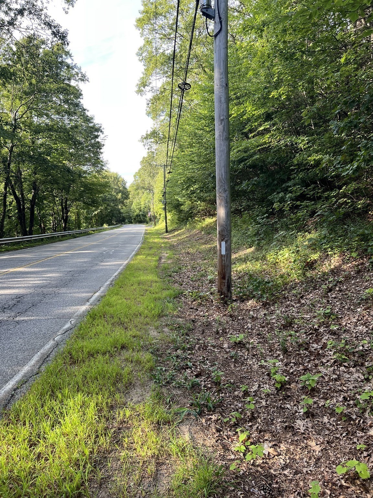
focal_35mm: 26
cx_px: 186
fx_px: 374
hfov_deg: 53.1
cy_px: 249
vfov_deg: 67.3
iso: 40
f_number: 1.5
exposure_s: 1/238
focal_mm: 5.7
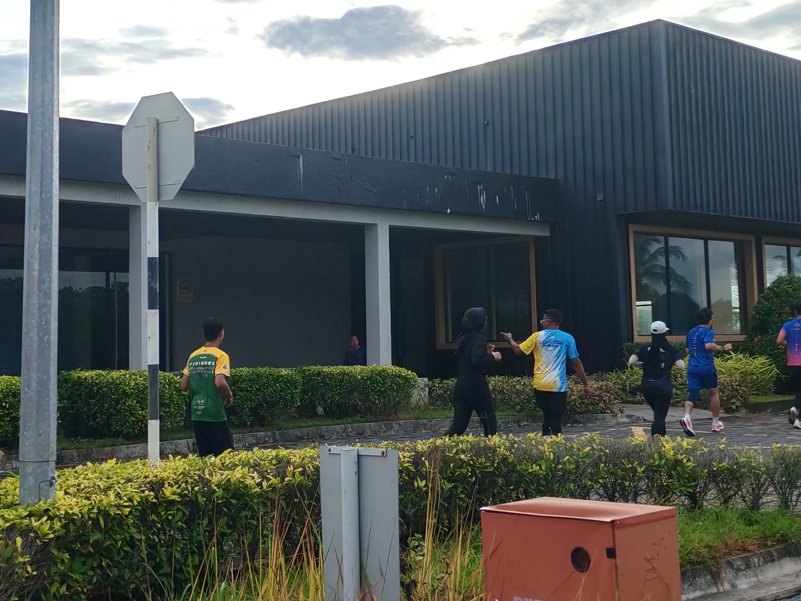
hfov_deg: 34.3
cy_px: 252
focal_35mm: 56
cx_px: 422
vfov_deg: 26.1
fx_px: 1296
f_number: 1.95
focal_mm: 5.52
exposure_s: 1/1600
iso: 50
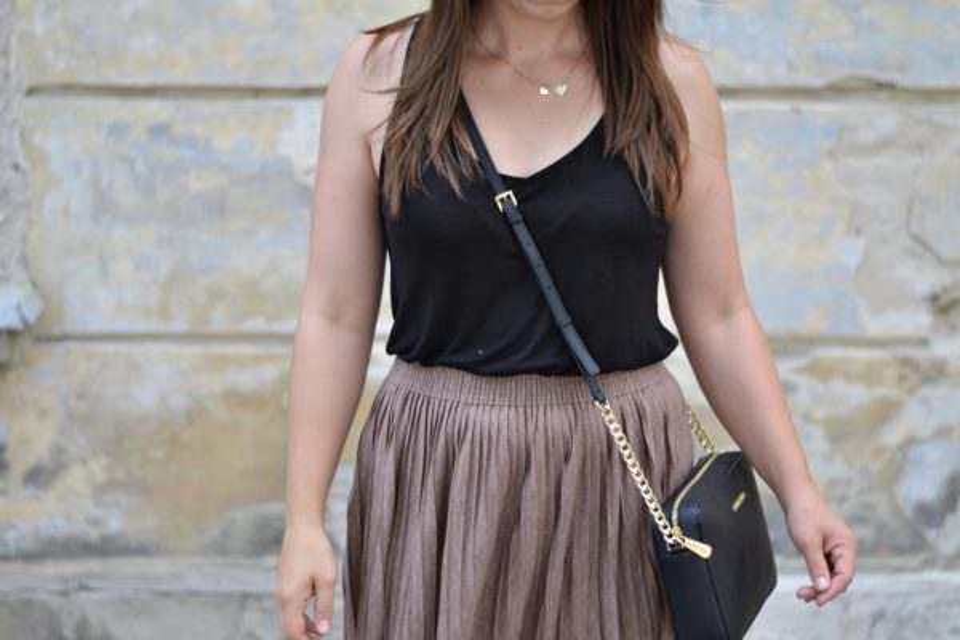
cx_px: 480
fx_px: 2000
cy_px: 320
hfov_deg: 27.0
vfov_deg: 18.2
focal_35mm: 75
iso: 100
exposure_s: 1/1000
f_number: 1.8
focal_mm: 50
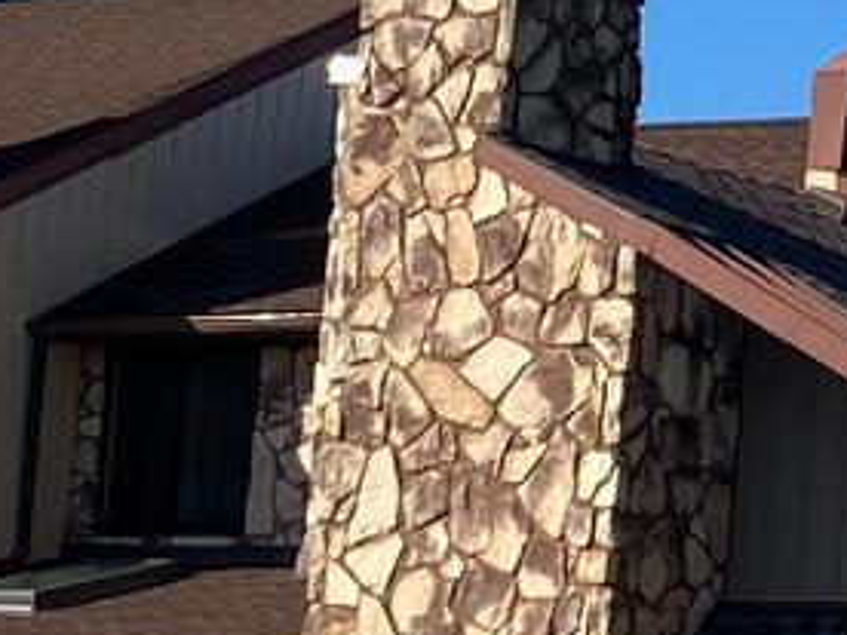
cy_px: 43
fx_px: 4722
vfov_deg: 7.7
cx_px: 1406
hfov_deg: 9.8
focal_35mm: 193
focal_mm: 4.25
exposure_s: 1/2141
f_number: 1.8
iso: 32
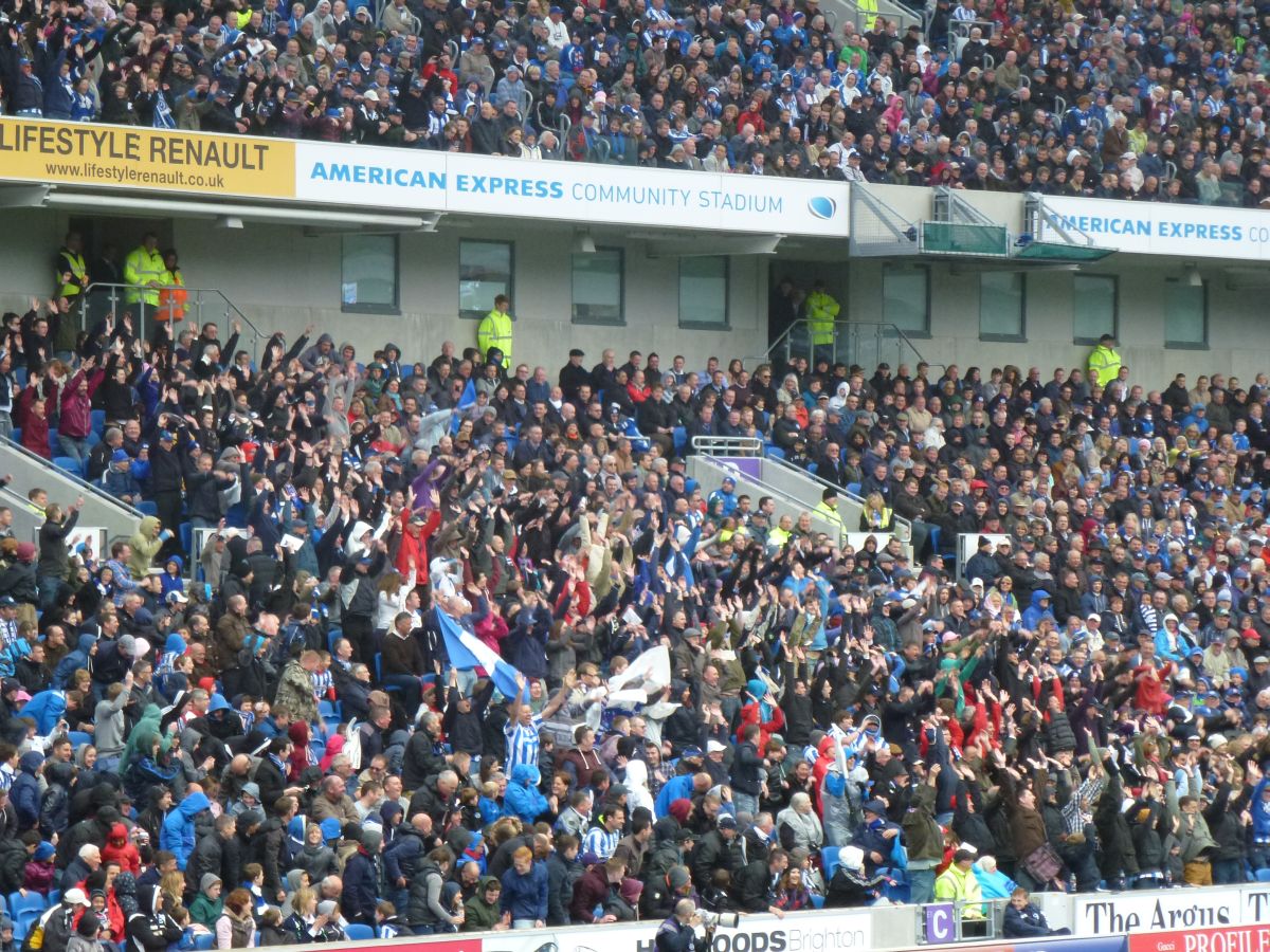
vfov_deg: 9.6
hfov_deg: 12.7
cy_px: 476
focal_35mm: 155
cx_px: 635
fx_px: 5687
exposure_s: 1/100
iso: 250
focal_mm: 27.7
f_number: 5.3
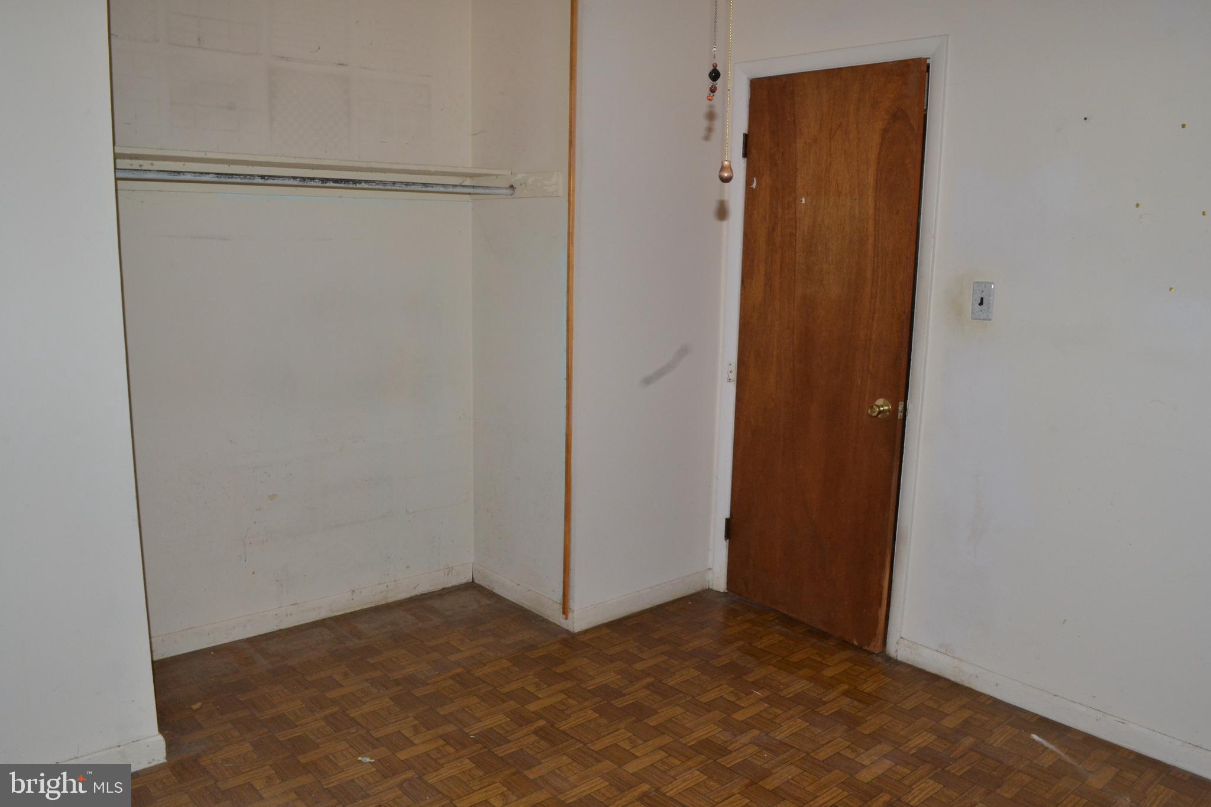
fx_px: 908
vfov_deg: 47.9
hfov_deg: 67.4
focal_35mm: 27
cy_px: 404
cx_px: 606
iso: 800
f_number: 16
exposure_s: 1/25
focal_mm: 18
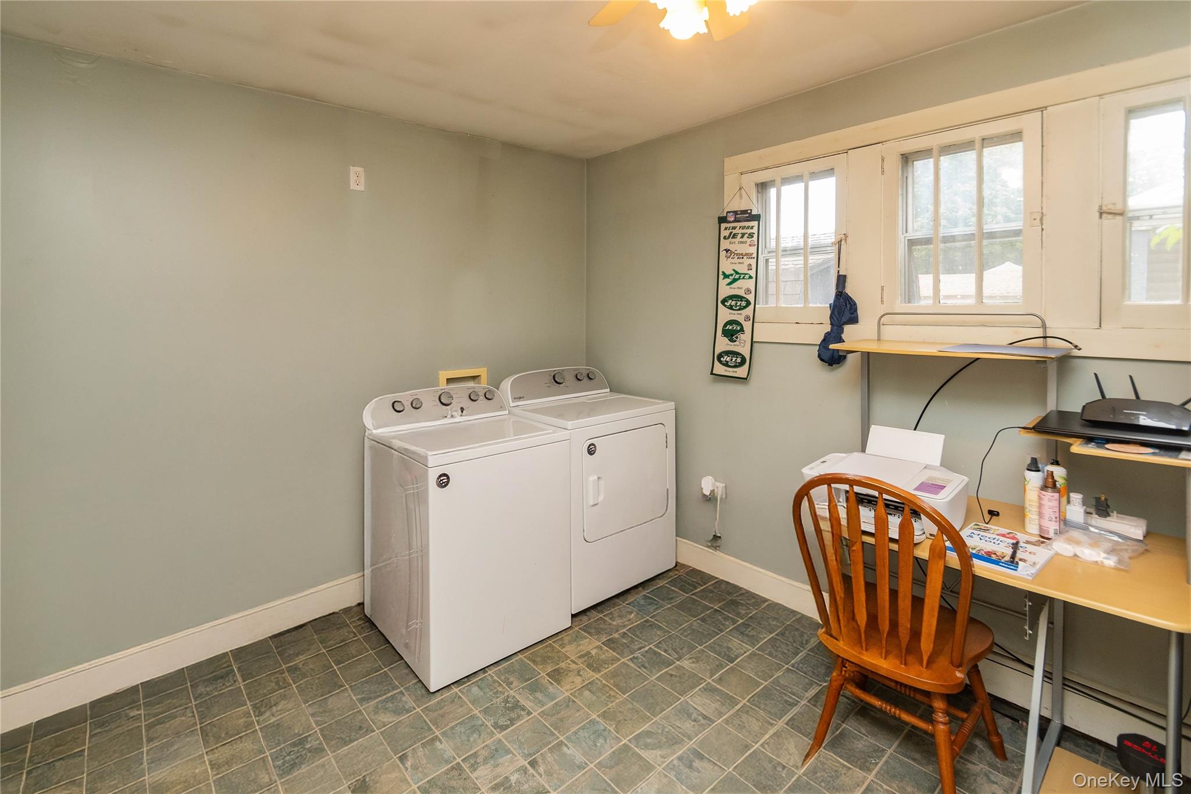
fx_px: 496
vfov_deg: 77.3
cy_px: 397
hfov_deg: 100.4
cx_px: 596
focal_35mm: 15
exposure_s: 1/60
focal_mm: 10
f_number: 5.6
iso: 720
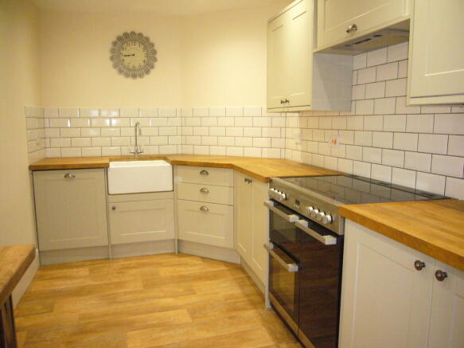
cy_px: 174
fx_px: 375
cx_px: 232
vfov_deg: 49.7
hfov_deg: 63.5
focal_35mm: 28
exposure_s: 1/30
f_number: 2.8
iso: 400
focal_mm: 4.6
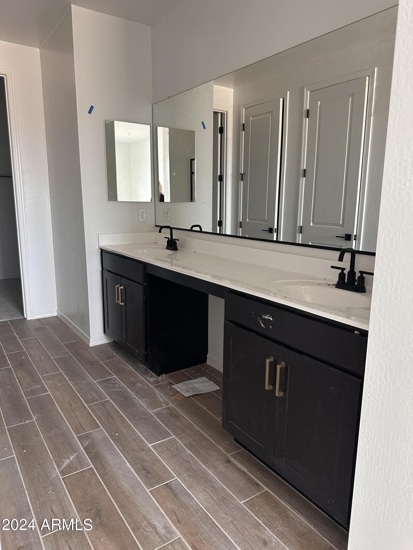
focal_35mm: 24
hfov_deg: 56.8
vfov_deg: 71.6
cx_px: 206
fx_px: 382
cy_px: 275
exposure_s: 1/60
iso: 320
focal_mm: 6.86
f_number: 1.78
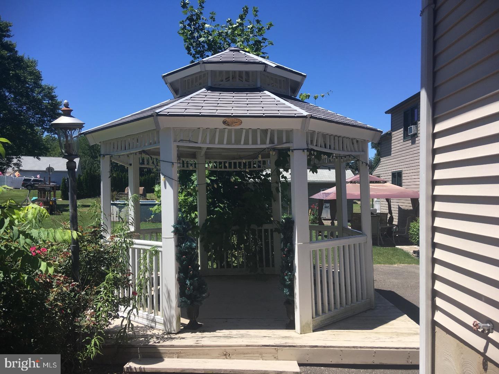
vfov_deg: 48.2
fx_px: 418
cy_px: 187
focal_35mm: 29
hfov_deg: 61.7
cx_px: 250
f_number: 2.2
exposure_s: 1/1282
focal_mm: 4.15
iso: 25
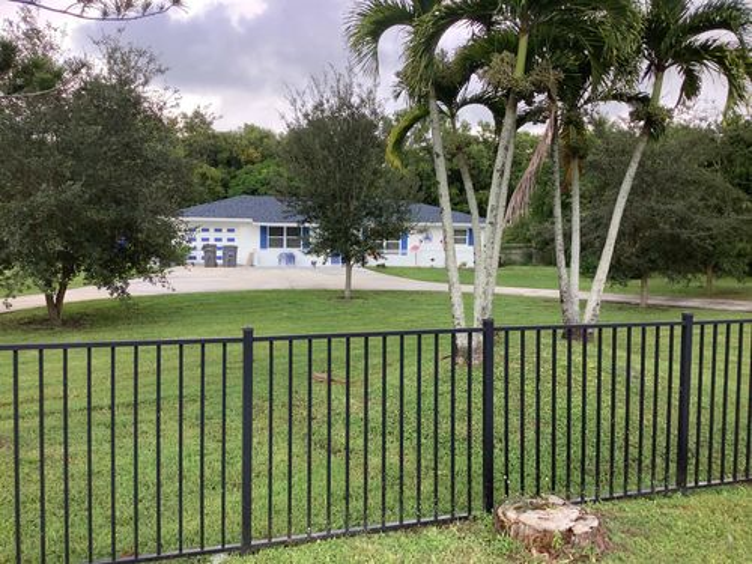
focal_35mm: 31
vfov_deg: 45.4
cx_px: 376
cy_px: 282
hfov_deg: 58.4
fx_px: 673
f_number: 2.4
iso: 25
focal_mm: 3.3
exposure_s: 1/149
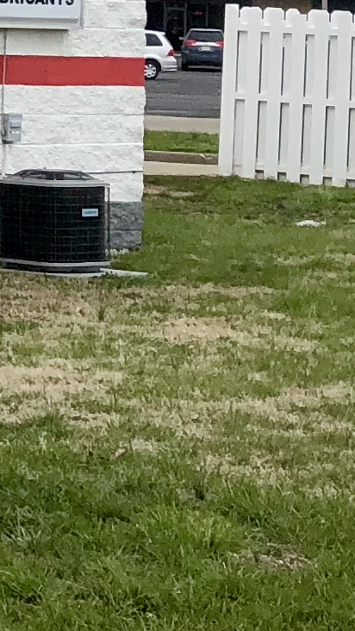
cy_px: -137
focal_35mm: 168
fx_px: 2810
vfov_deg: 12.5
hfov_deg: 6.6
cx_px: -728
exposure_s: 1/1779
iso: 20
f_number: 1.8
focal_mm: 3.99
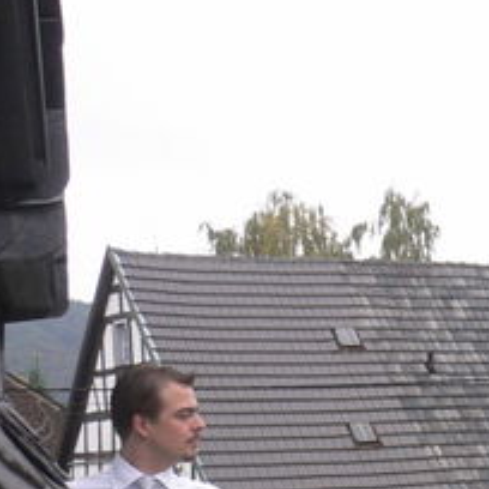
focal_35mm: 97
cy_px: 465
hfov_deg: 16.7
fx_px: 1550
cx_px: 676
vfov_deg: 17.6
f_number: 2.8
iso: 80
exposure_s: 1/125
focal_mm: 5.8
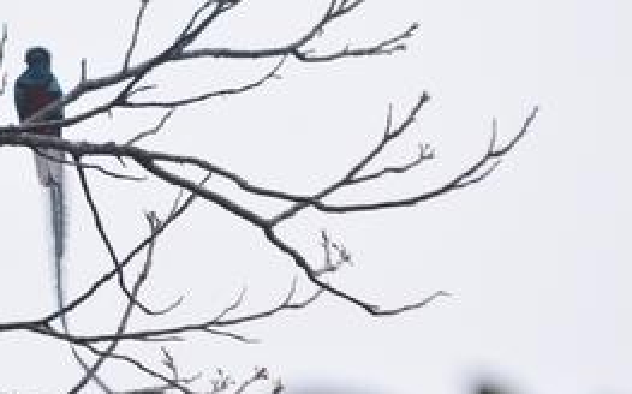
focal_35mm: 530
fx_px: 9123
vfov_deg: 2.5
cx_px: 77
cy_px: 135
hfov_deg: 4.0
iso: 100
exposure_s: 1/125
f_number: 8
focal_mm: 190
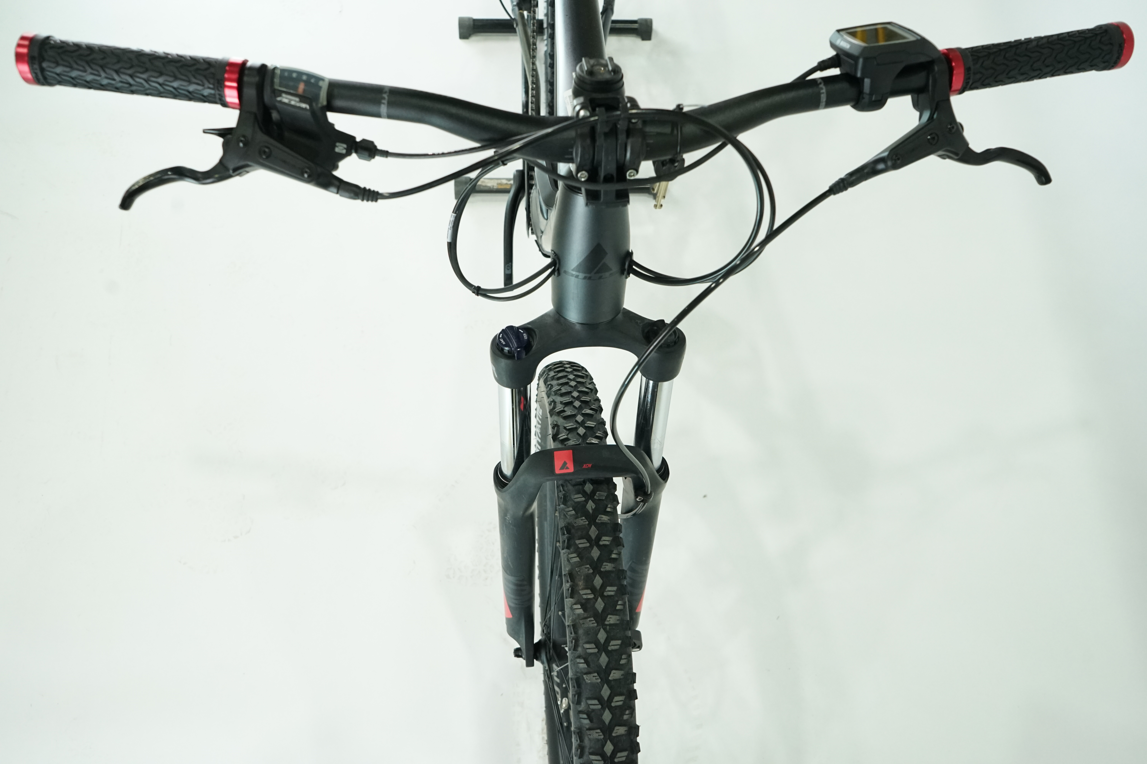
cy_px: 382
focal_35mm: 29
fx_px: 924
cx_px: 574
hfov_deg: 63.7
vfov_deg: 45.0
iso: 2500
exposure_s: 1/200
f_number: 6.3
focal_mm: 29
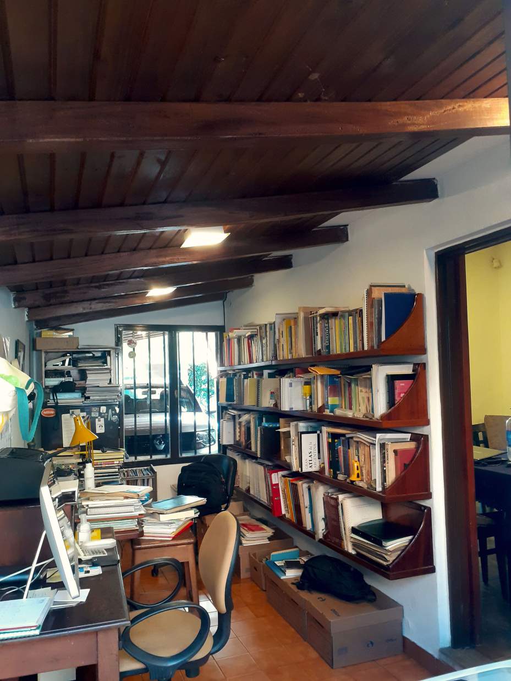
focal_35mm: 27
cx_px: 256
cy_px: 340
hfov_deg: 51.4
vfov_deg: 65.3
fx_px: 531
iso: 200
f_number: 1.9
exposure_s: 1/25
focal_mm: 3.6
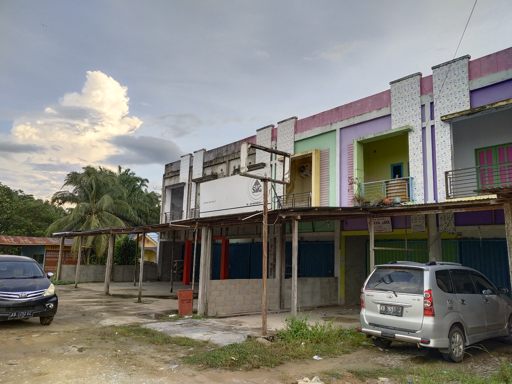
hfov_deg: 60.0
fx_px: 444
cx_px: 256
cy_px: 192
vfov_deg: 46.8
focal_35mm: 30
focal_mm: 3.95
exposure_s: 1/666
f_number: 1.8
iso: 130
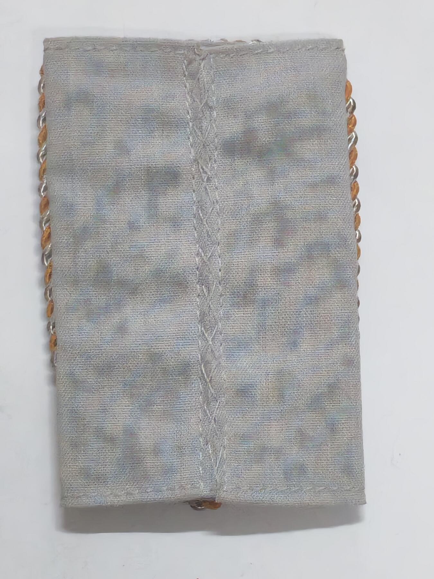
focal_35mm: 142
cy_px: 290
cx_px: 217
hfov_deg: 10.4
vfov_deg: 13.9
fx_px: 2374
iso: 1000
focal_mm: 5.52
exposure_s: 1/33
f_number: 1.95
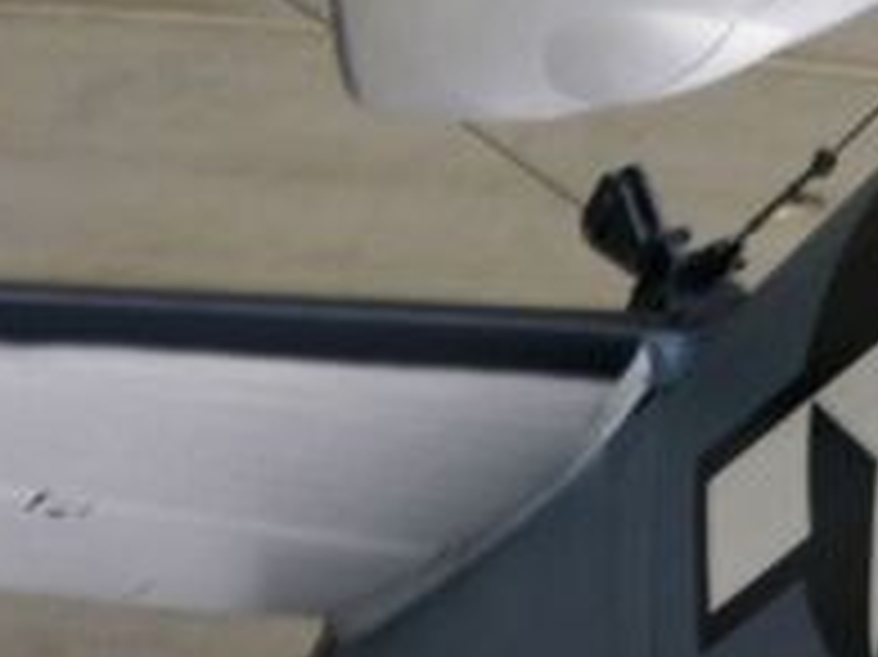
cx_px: 995
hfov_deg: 5.1
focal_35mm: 385
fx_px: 9759
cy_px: 286
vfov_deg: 3.9
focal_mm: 37.7
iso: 50
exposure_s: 1/10.7
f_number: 3.9
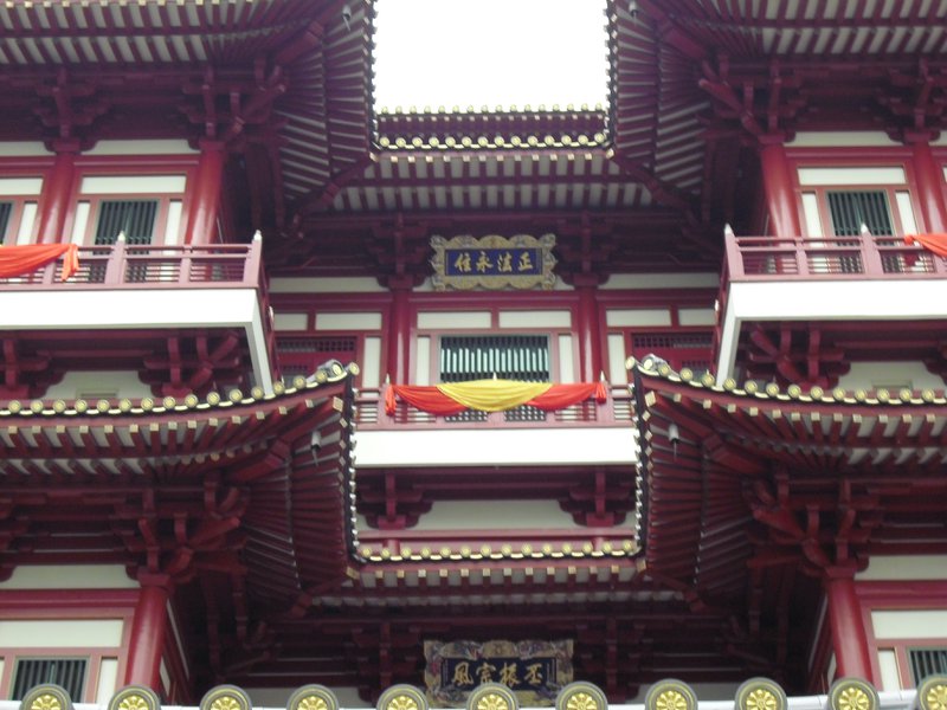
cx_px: 474
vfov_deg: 22.6
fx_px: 1778
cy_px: 355
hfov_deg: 29.8
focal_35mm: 65
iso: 200
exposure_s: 1/60
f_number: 3.8
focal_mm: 10.7
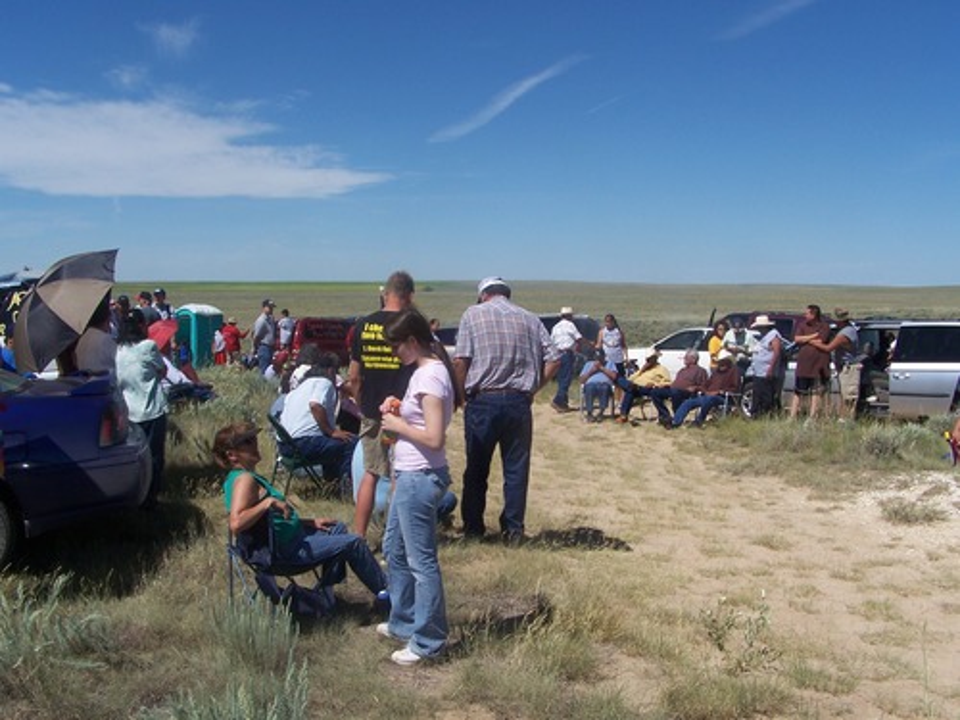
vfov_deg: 37.7
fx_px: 1054
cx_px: 480
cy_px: 360
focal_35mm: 38
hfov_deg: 49.0
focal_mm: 6.3
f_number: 5.6
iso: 80
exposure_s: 1/640
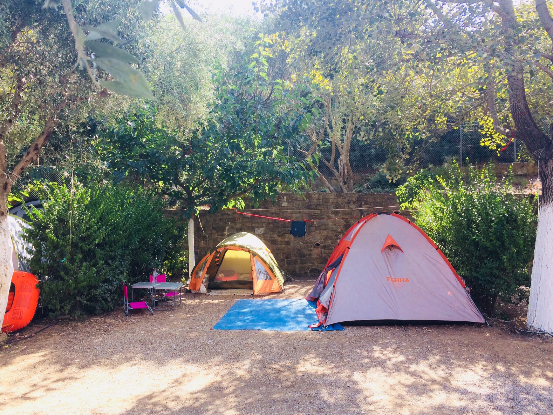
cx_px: 268
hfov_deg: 60.0
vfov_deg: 46.8
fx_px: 479
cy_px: 206
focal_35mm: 30
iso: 32
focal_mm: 4.15
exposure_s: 1/321
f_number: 2.2
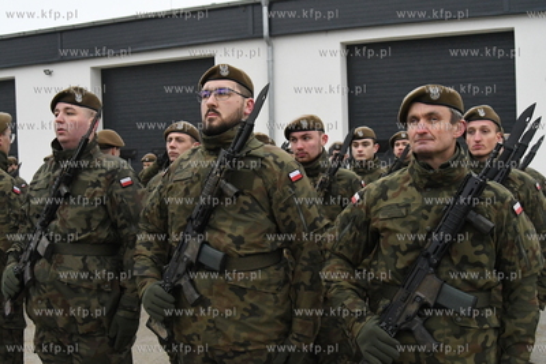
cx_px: 273
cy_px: 182
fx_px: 637
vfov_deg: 31.9
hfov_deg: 46.4
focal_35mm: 42
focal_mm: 28
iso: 7200
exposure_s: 1/3200
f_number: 5.6
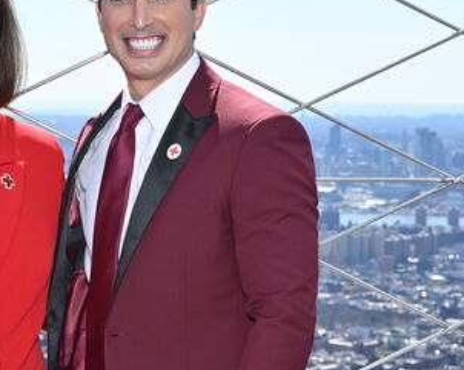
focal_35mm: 127
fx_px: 1742
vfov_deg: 12.1
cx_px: 61
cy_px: 246
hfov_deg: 15.0
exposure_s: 1/200
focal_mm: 43
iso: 64
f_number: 7.1
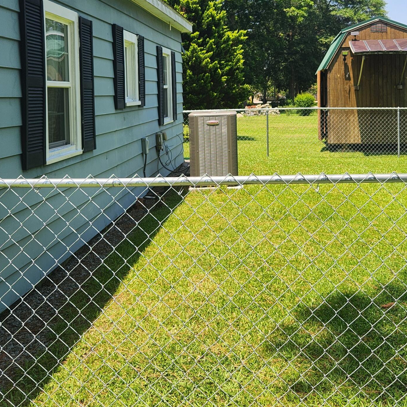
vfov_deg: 37.4
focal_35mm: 44
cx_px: 259
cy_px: 100
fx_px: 585
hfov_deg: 38.1
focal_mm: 5.4
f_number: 1.8
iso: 20
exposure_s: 1/1002
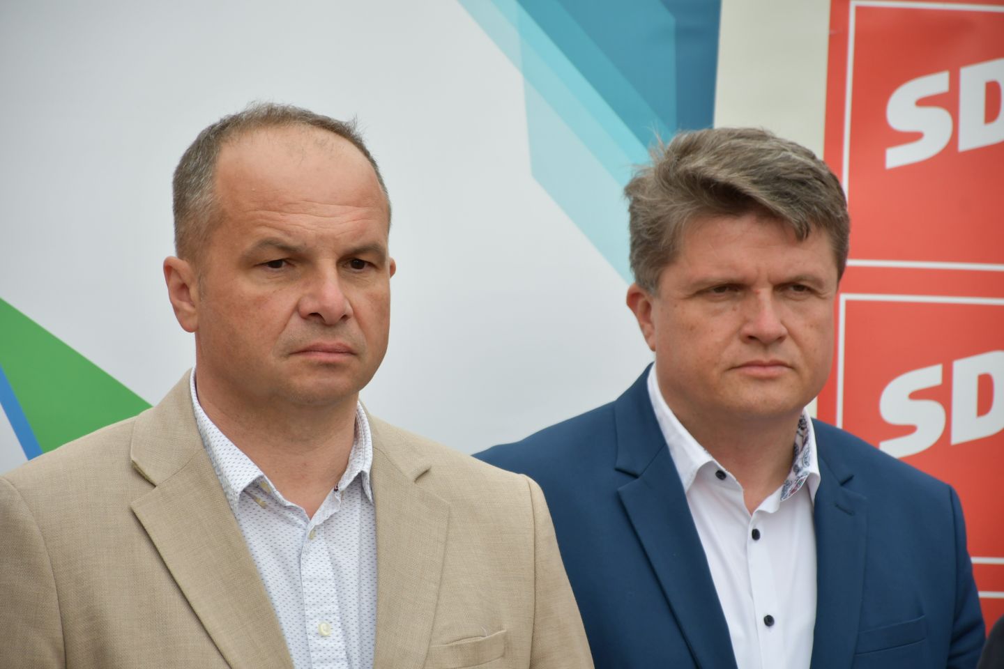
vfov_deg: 6.5
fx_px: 5856
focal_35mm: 210
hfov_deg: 9.8
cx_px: 502
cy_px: 334
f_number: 5.6
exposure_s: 1/500
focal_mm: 140
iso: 450
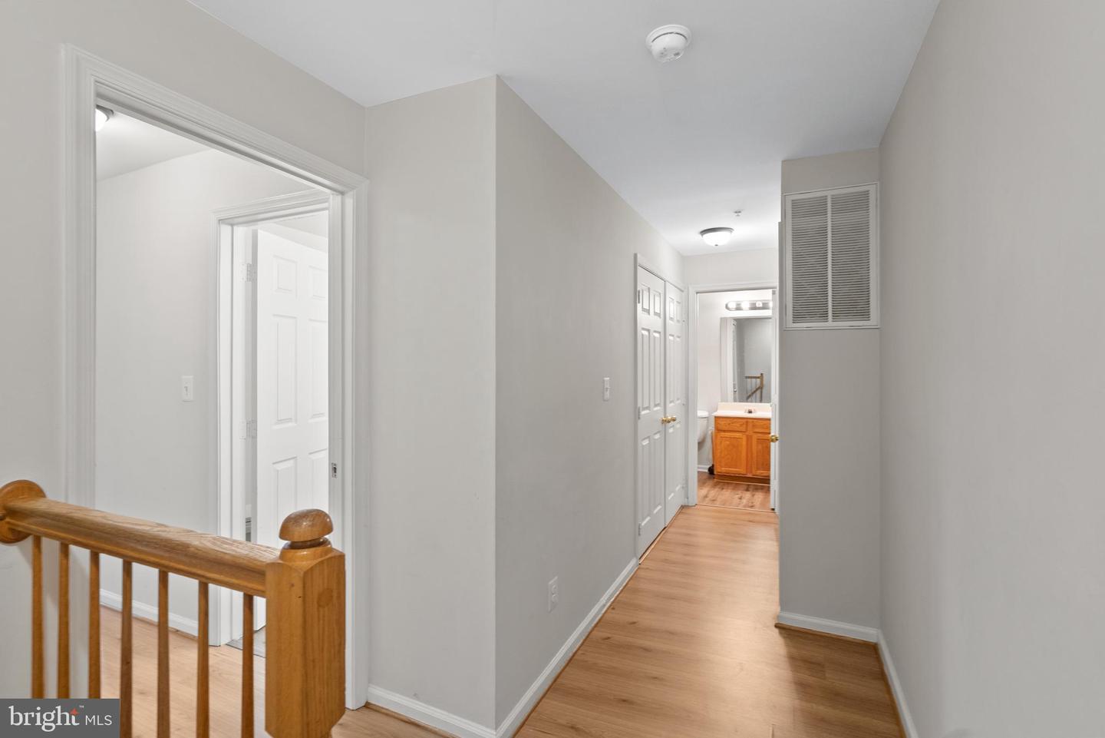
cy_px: 369
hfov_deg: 96.7
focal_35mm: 16
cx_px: 552
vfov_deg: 73.8
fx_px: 491
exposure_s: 1/4
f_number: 8
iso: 800
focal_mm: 16
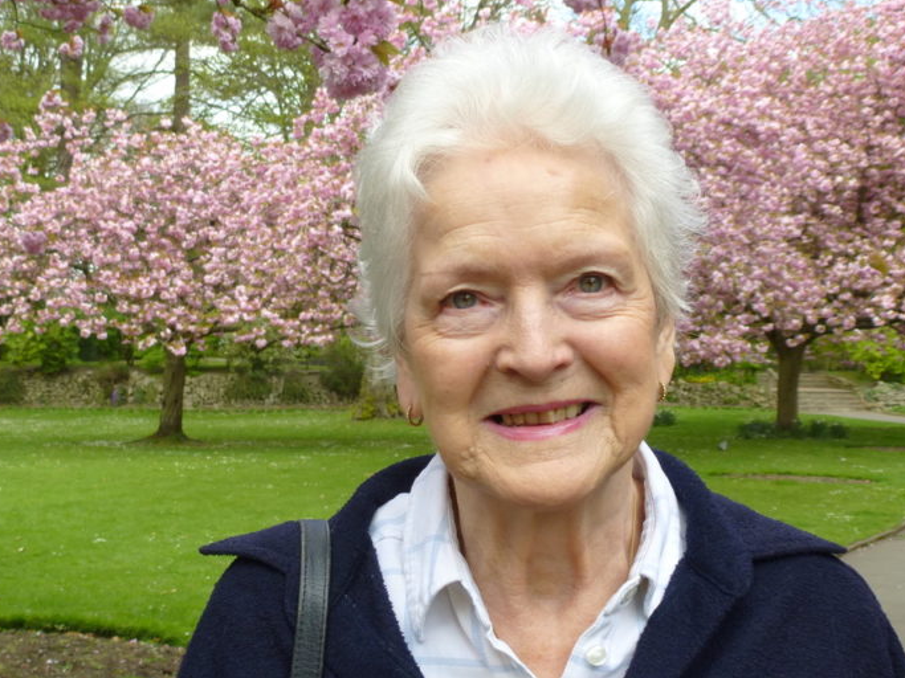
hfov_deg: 33.7
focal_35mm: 57
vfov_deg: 25.6
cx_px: 383
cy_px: 383
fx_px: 1490
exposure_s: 1/160
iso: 100
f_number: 3.8
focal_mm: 6.8
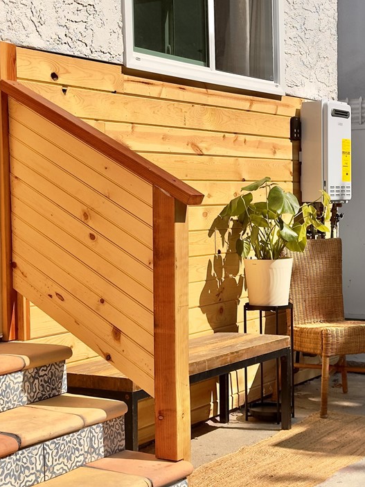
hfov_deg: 21.0
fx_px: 984
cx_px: 183
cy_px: 254
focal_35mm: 70
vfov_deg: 27.8
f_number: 1.78
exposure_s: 1/7092
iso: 64
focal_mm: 6.86
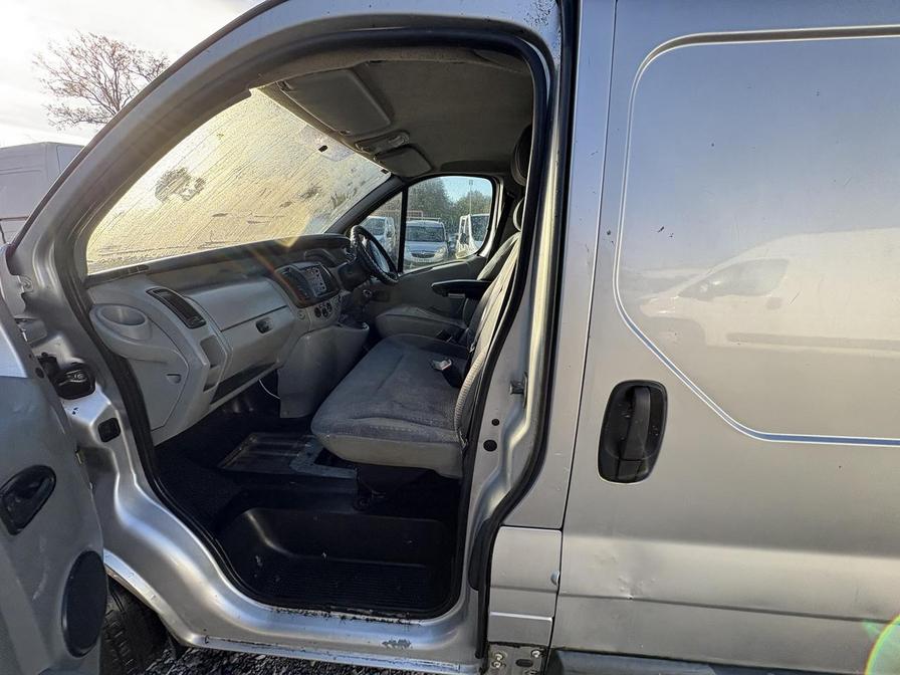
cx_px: 450
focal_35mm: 14
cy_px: 338
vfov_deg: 85.7
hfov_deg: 102.1
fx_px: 364
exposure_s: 1/236
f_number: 2.2
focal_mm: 2.22
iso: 40
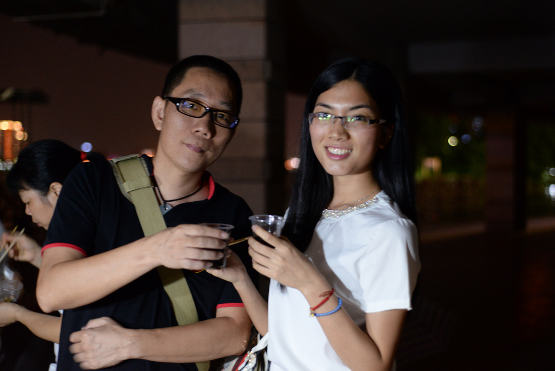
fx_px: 771
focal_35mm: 50
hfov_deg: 39.6
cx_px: 278
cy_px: 186
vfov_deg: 27.0
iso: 2500
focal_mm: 50
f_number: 2.5
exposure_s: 1/25
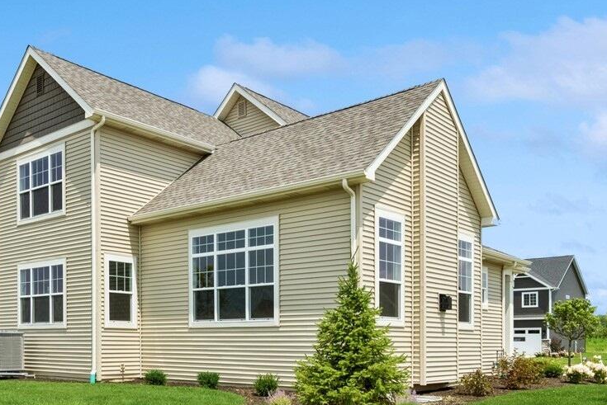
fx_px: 624
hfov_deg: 51.4
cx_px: 230
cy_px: 371
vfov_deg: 33.9
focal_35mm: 37
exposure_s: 1/400
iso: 200
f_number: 11
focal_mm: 17
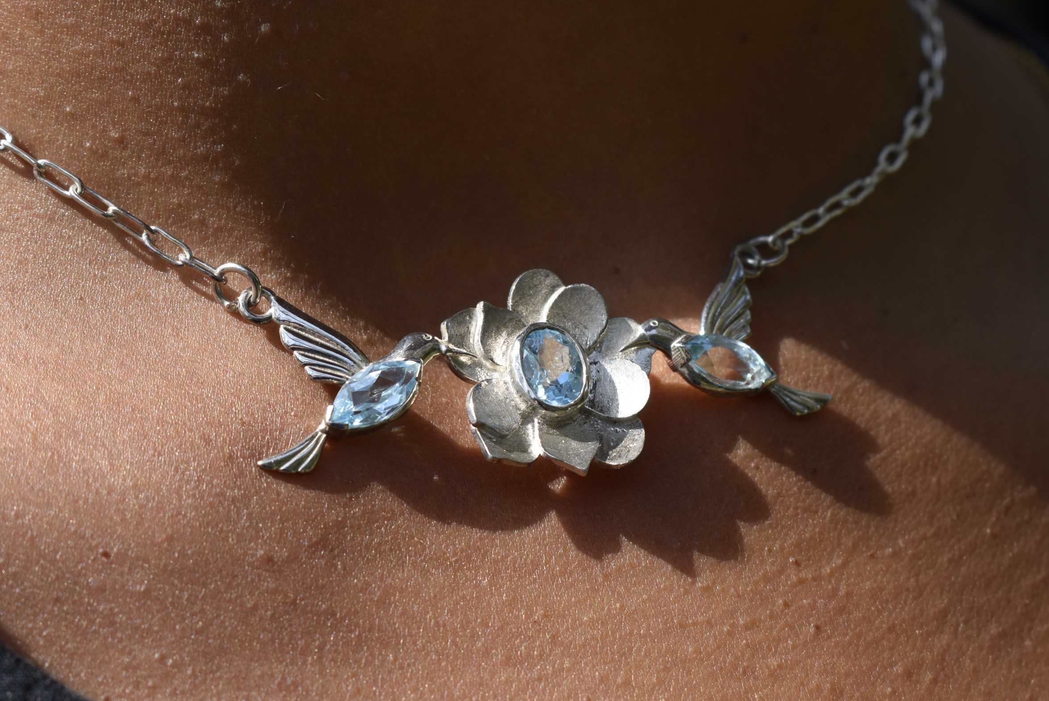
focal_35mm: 105
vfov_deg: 13.1
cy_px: 350
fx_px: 3051
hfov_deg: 19.5
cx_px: 460
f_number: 8
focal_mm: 55
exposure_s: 1/250
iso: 200
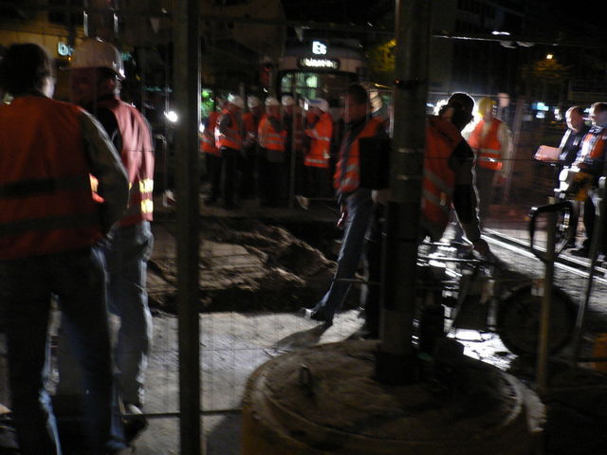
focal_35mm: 35
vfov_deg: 40.7
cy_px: 228
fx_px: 614
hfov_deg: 52.6
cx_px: 304
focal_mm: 5.8
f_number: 2.8
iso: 200
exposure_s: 1/8
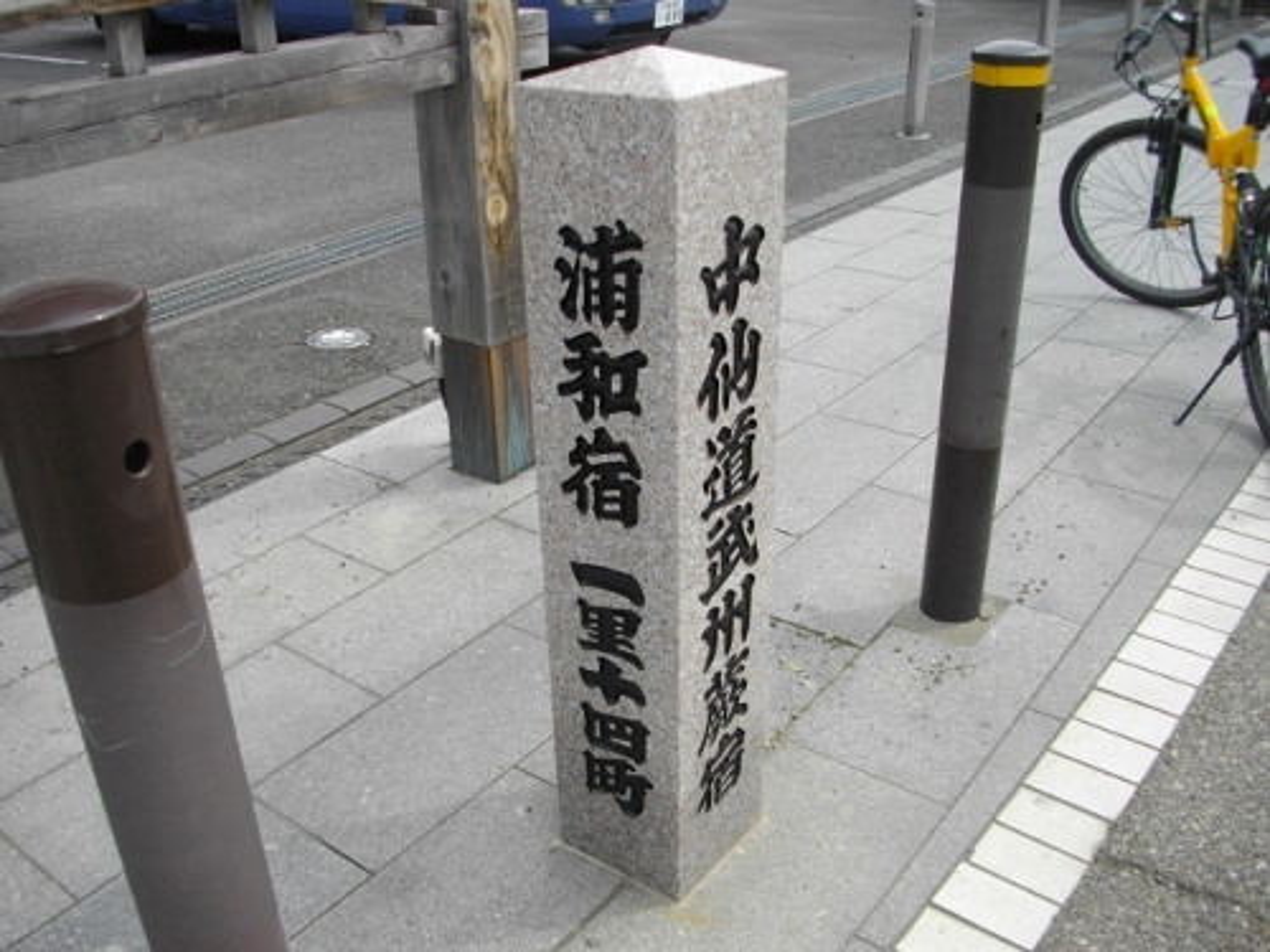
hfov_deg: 56.8
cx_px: 635
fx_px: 1174
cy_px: 476
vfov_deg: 44.2
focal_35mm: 32
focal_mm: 5.7
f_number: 2.9
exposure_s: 1/800
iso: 100
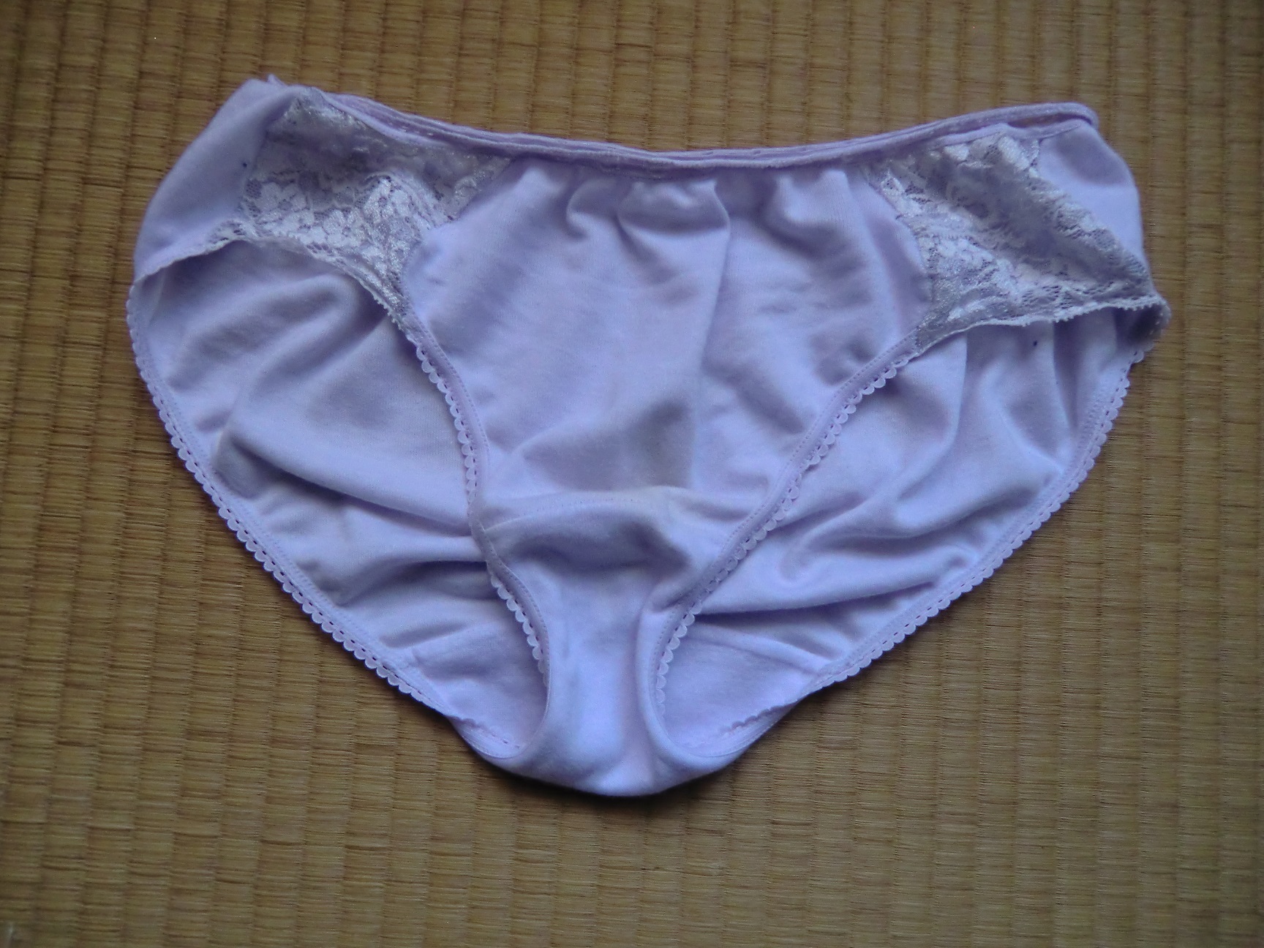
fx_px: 876
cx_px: 632
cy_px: 474
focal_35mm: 24
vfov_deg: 56.8
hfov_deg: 71.6
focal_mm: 4.3
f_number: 3.2
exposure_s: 1/60
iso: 400
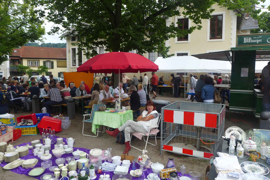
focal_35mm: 24
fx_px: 180
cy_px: 90
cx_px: 135
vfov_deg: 53.2
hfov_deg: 73.7
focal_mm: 4.7
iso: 80
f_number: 2.8
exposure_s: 1/500
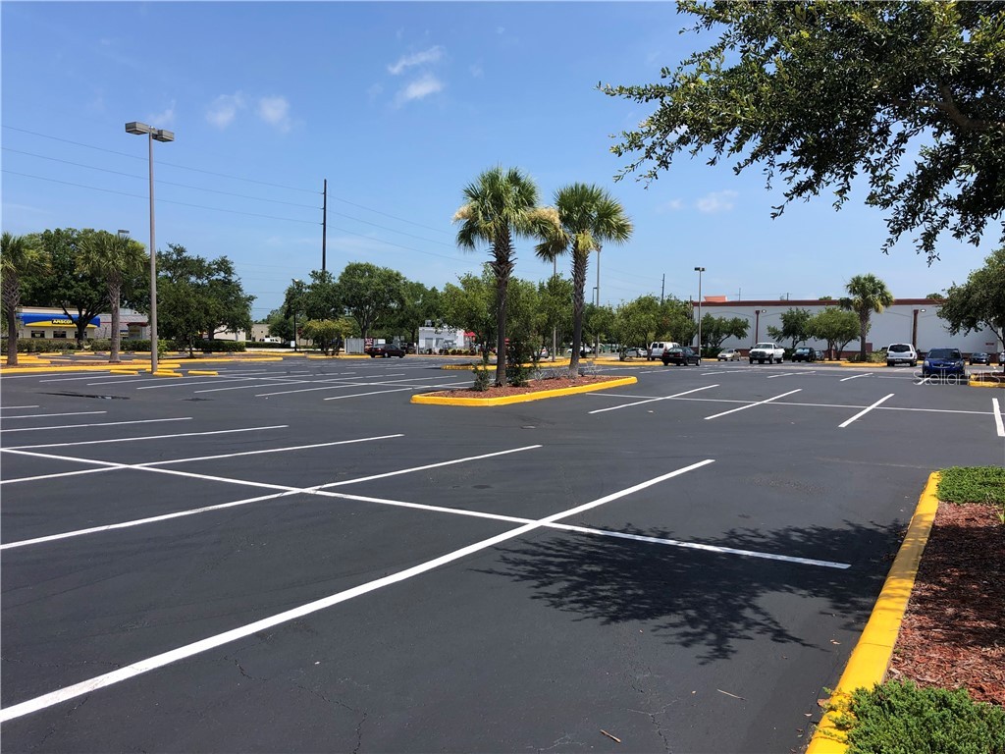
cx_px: 502
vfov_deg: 49.7
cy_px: 377
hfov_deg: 63.4
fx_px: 813
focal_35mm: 28
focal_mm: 4
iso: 20
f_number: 1.8
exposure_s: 1/2000
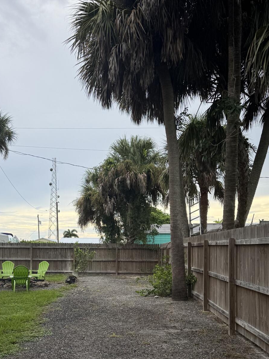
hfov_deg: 35.9
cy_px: 250
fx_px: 414
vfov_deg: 45.8
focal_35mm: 40
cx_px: 111
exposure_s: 1/1721
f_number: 1.78
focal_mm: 6.76
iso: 80
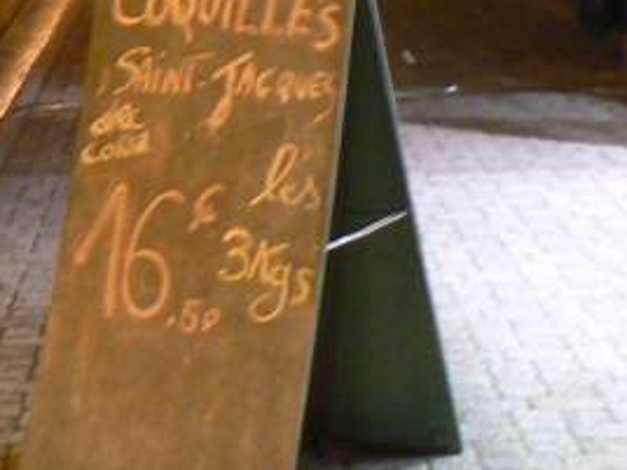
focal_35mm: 121
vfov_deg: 11.7
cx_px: -187
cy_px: -249
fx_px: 2192
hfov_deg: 15.5
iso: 200
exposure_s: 1/3.2
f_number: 2.8
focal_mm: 6
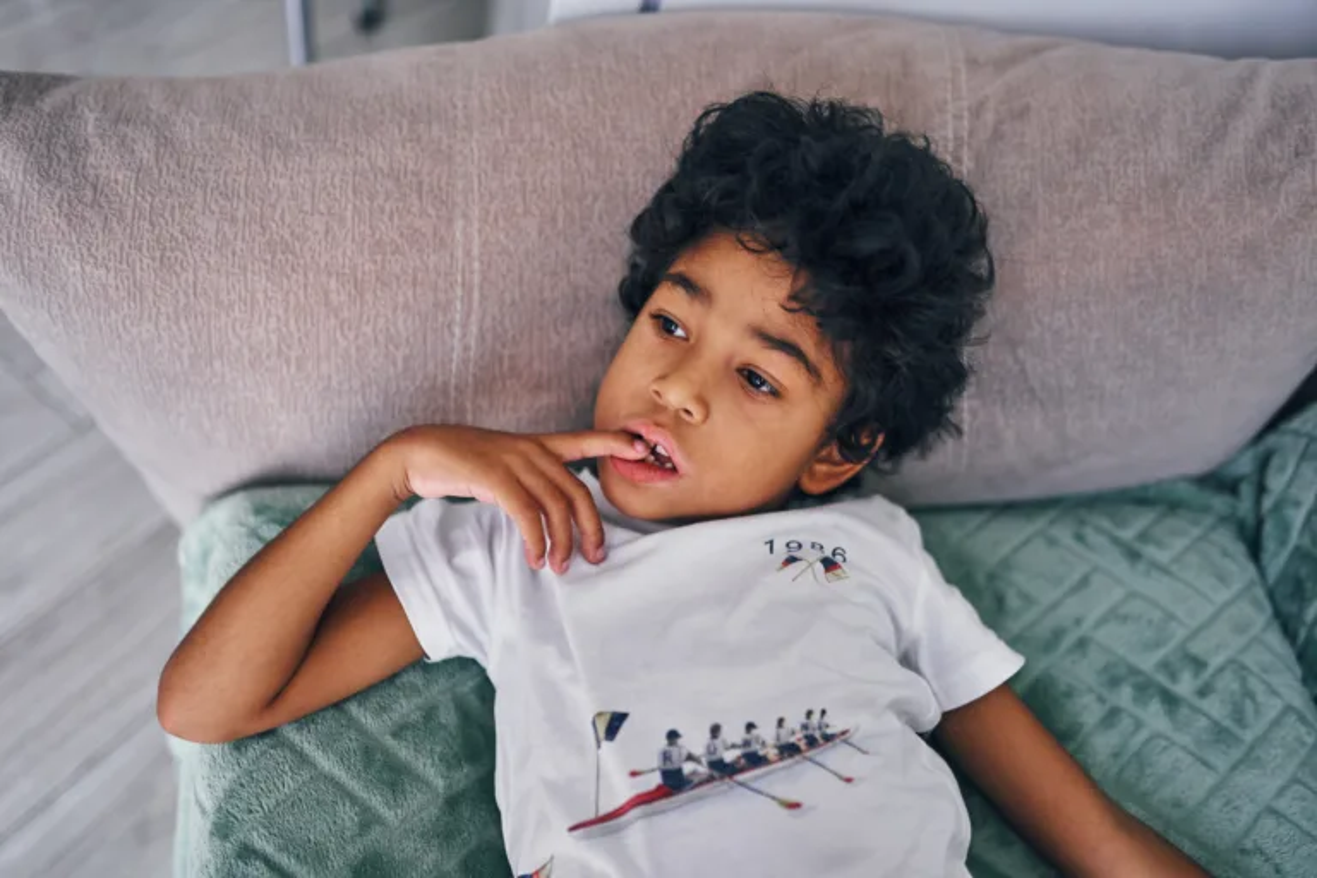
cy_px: 439
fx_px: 1280
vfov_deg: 37.9
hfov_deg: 54.4
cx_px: 658
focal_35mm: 35
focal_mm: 35
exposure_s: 1/125
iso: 200
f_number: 1.4
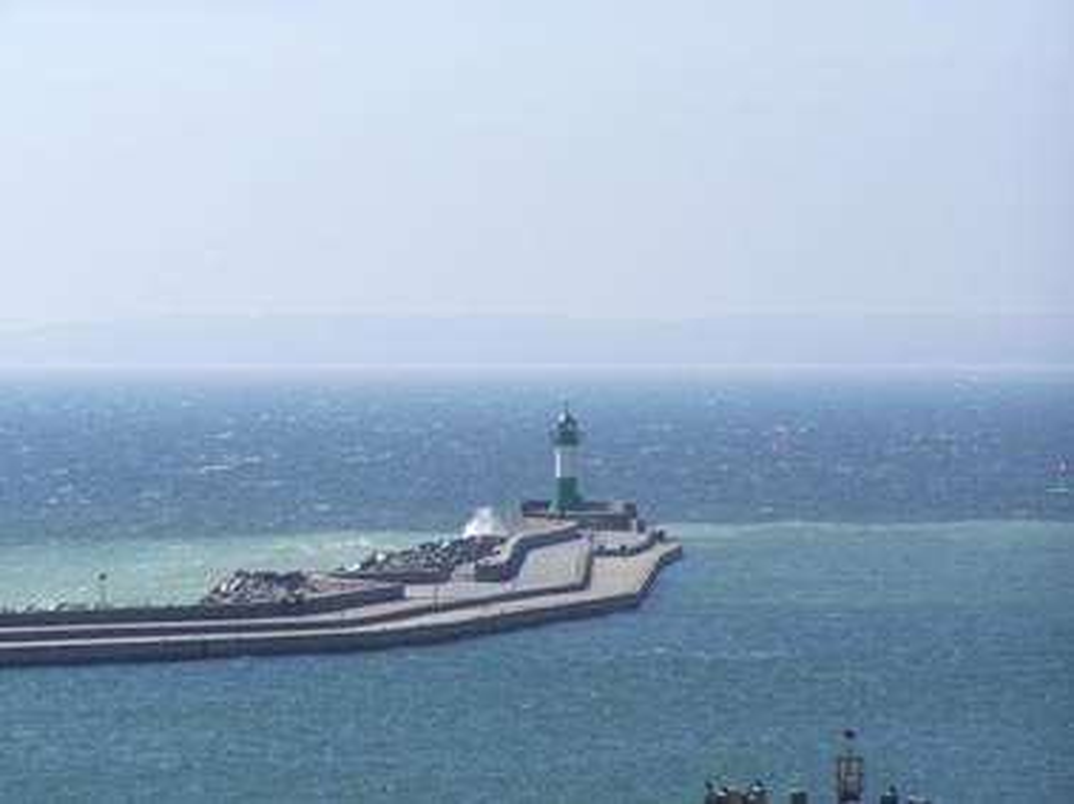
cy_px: 402
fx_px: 7380
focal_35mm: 238
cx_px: 537
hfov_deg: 8.3
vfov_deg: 6.2
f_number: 4.5
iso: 64
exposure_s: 1/800
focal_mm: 39.5
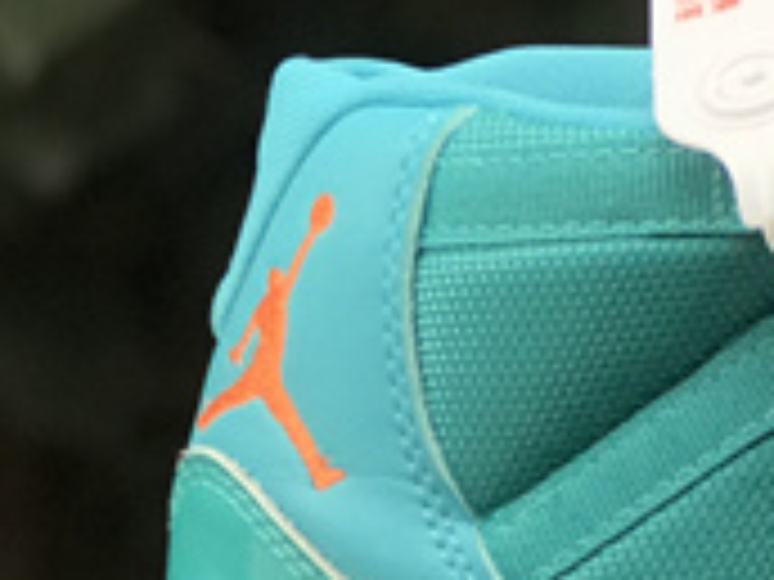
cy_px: 263
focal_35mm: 245
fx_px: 5478
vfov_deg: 6.1
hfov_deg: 7.8
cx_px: 1508
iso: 32
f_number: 2.8
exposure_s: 1/100
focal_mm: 6.6
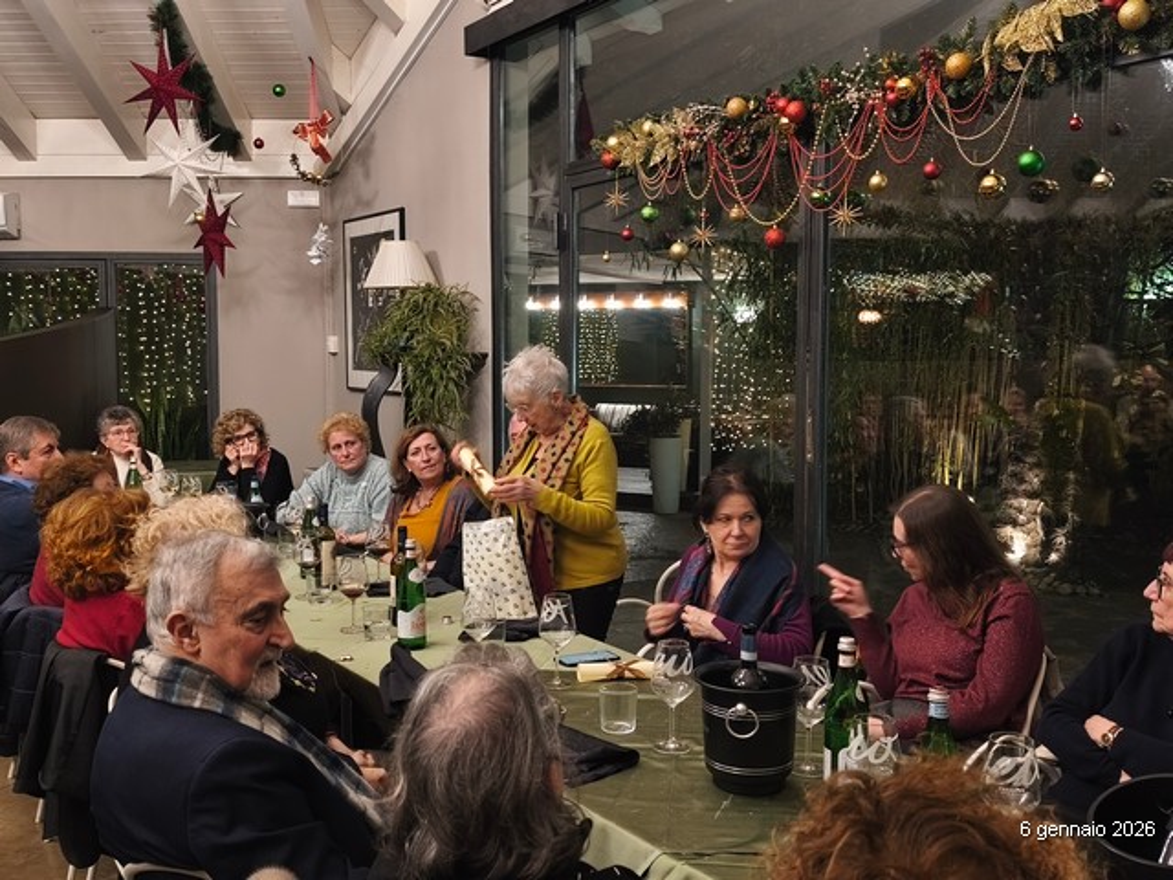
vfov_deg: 40.7
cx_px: 586
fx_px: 1186
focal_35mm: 35
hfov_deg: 52.6
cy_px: 440
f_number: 1.65
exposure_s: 1/33.3
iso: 1000
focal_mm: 6.18
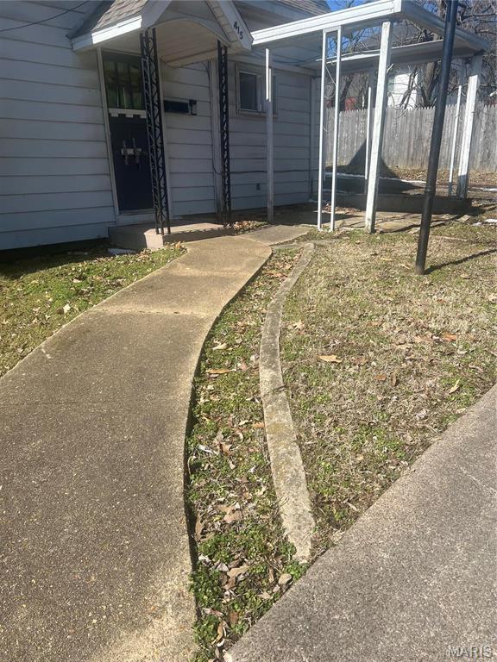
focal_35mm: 26
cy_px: 331
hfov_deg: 53.1
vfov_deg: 67.3
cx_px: 248
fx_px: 498
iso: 50
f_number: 1.5
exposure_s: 1/3968
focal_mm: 5.7
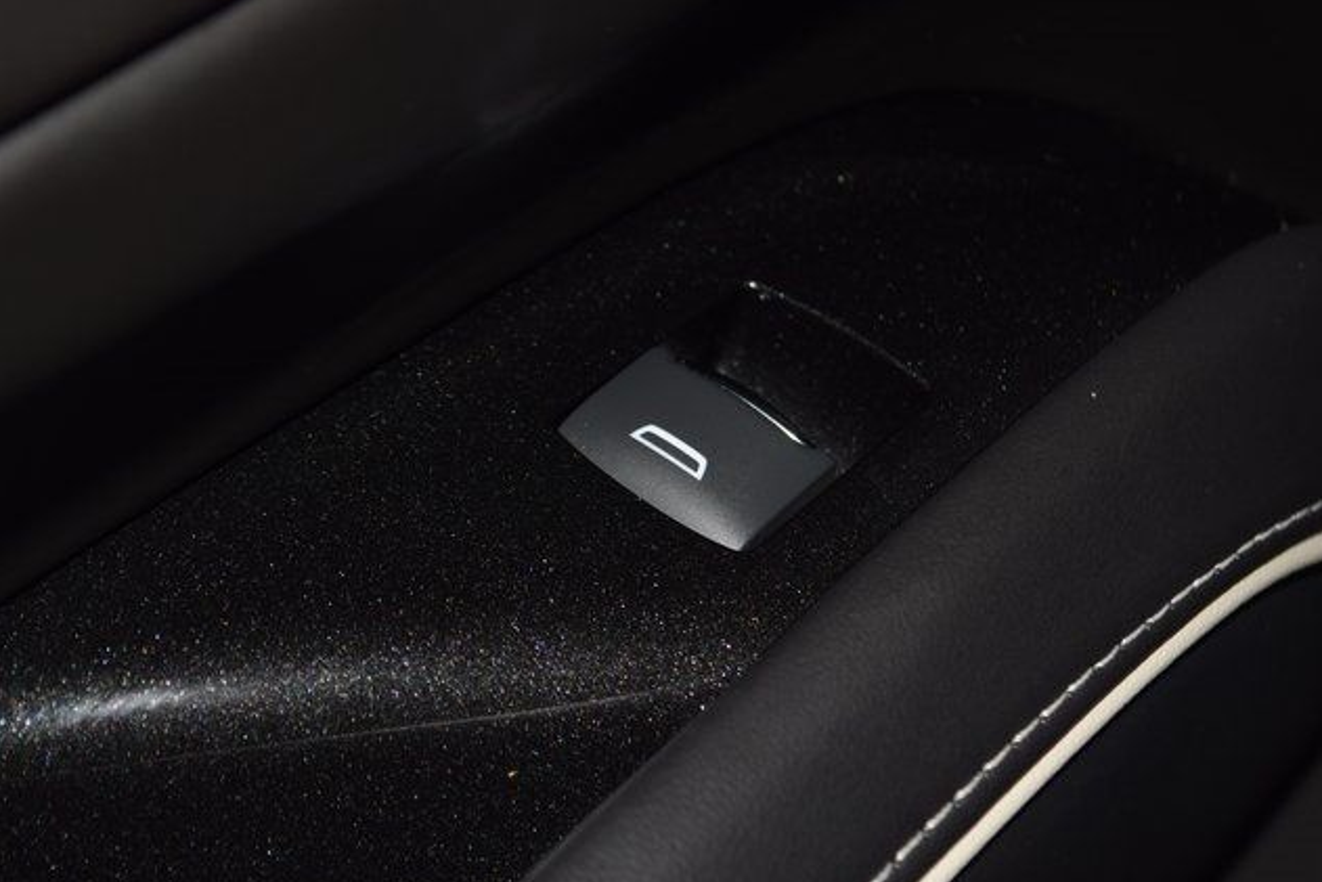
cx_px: 668
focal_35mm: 73
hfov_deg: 27.7
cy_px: 441
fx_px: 2681
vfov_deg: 18.7
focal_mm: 48
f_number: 8
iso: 100
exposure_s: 1/60
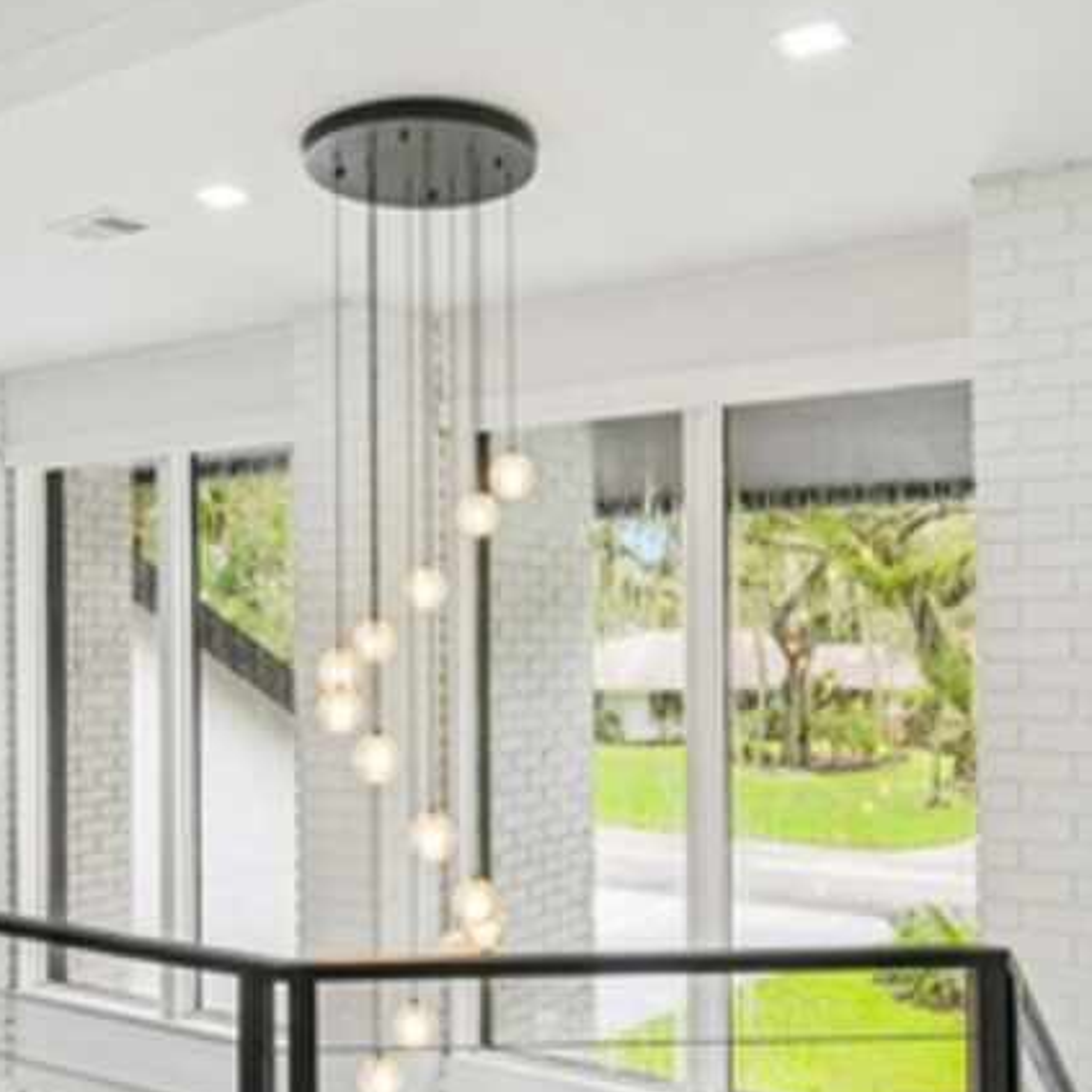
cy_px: 651
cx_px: 398
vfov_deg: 45.8
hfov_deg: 45.6
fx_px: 1285
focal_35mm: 36
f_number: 8
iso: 400
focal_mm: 14
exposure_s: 1/60
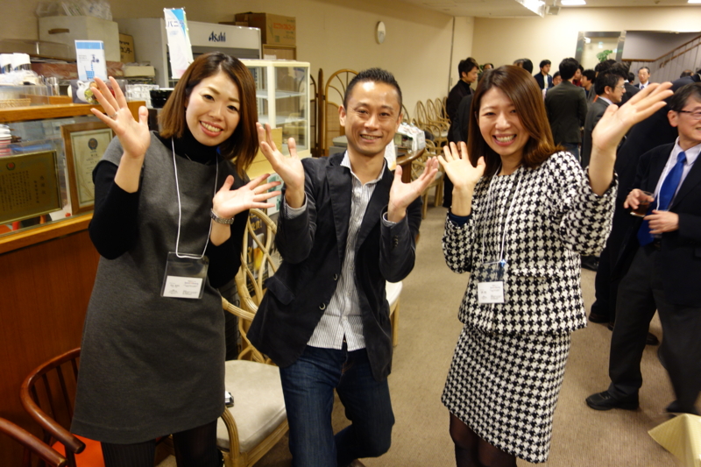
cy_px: 234
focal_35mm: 28
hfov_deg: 65.5
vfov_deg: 46.4
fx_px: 545
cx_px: 350
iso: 200
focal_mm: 10.4
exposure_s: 1/30
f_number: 1.8
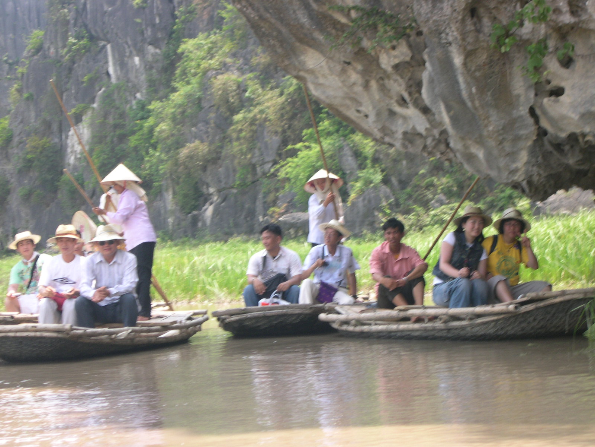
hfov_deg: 17.3
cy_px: 224
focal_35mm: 114
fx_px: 1959
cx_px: 298
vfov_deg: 13.0
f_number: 4.9
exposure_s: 1/108
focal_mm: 24
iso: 100
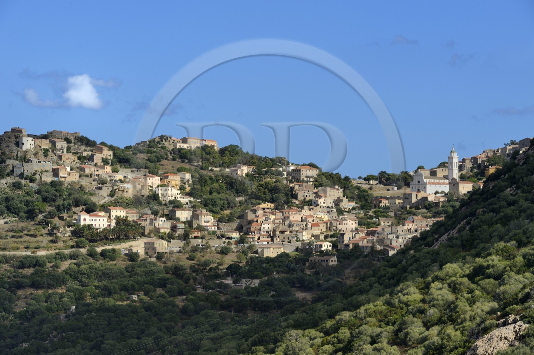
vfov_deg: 8.6
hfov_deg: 12.8
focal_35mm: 160
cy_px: 178
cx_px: 267
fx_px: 2371
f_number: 14
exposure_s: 1/250
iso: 200
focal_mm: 160
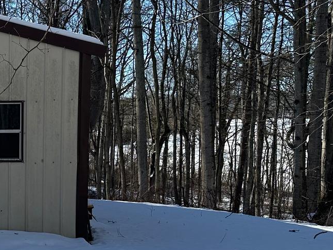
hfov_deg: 23.1
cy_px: 190
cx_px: -86
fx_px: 731
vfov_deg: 19.2
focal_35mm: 76
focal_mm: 6.86
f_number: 1.78
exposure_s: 1/4762
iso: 80
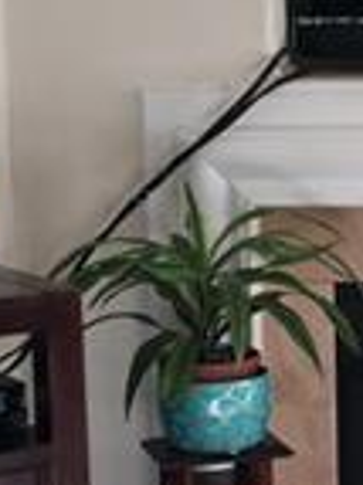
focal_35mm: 156
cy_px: 265
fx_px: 2184
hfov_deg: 9.4
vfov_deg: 12.7
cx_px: 394
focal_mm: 4.15
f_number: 2.2
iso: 32
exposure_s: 1/30
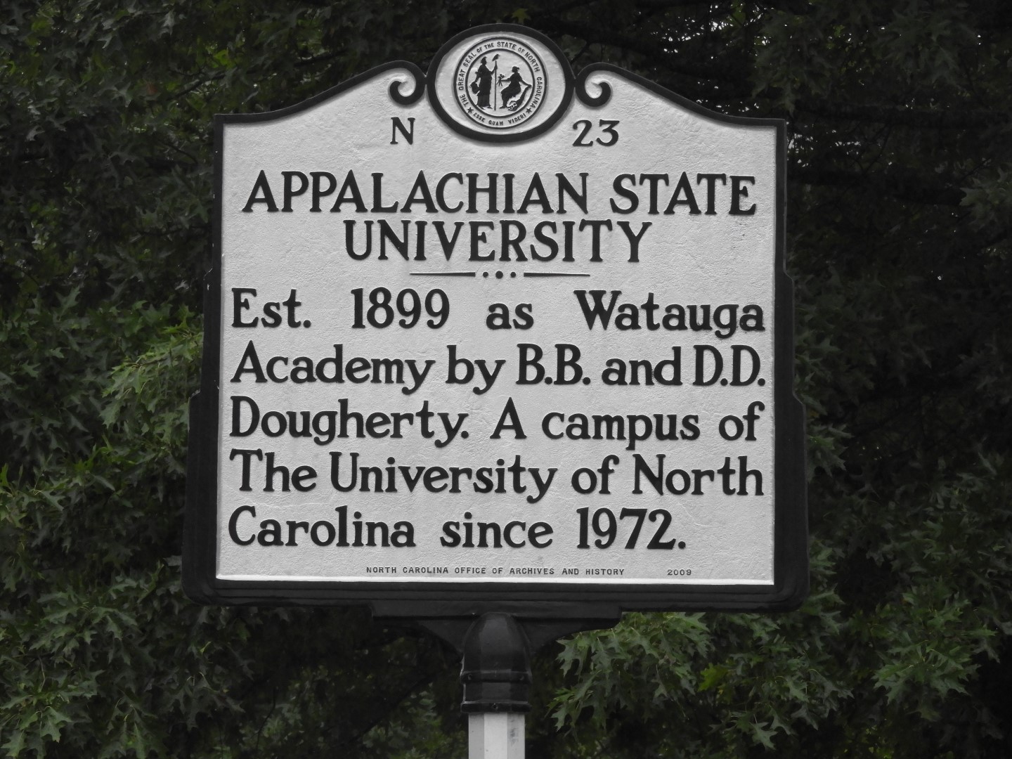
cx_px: 506
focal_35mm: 250
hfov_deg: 7.9
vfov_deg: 5.9
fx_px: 7309
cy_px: 380
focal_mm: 44.8
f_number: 5.5
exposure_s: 1/100
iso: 400
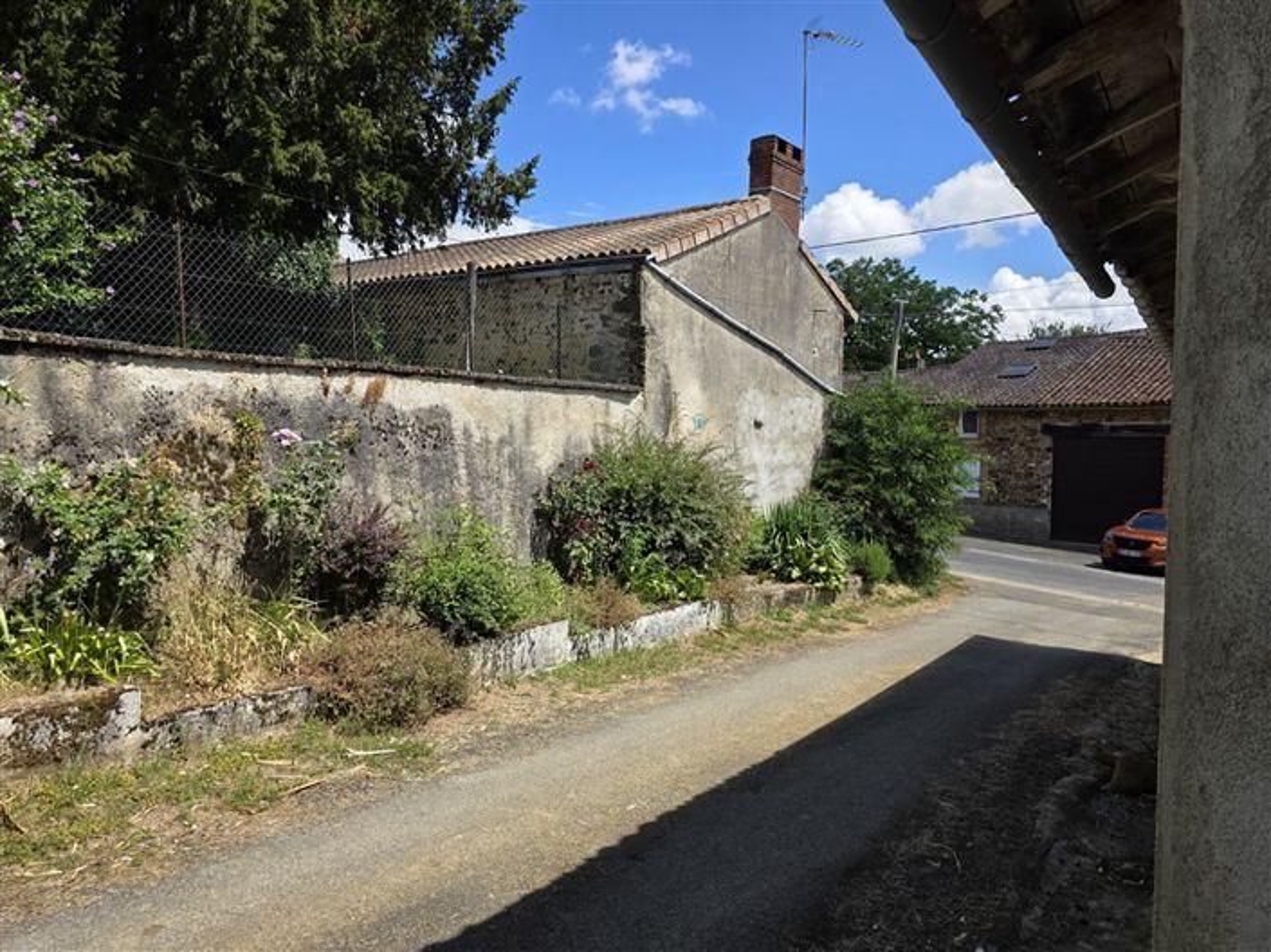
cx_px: 636
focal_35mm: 23
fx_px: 844
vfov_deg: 58.8
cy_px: 476
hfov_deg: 74.0
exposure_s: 1/4539
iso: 80
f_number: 1.7
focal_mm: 6.3
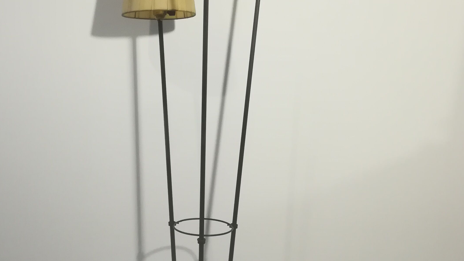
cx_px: 187
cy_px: 117
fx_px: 652
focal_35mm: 53
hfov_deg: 39.0
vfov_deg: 22.6
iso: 400
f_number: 2.2
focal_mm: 3.83
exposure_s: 1/33.3
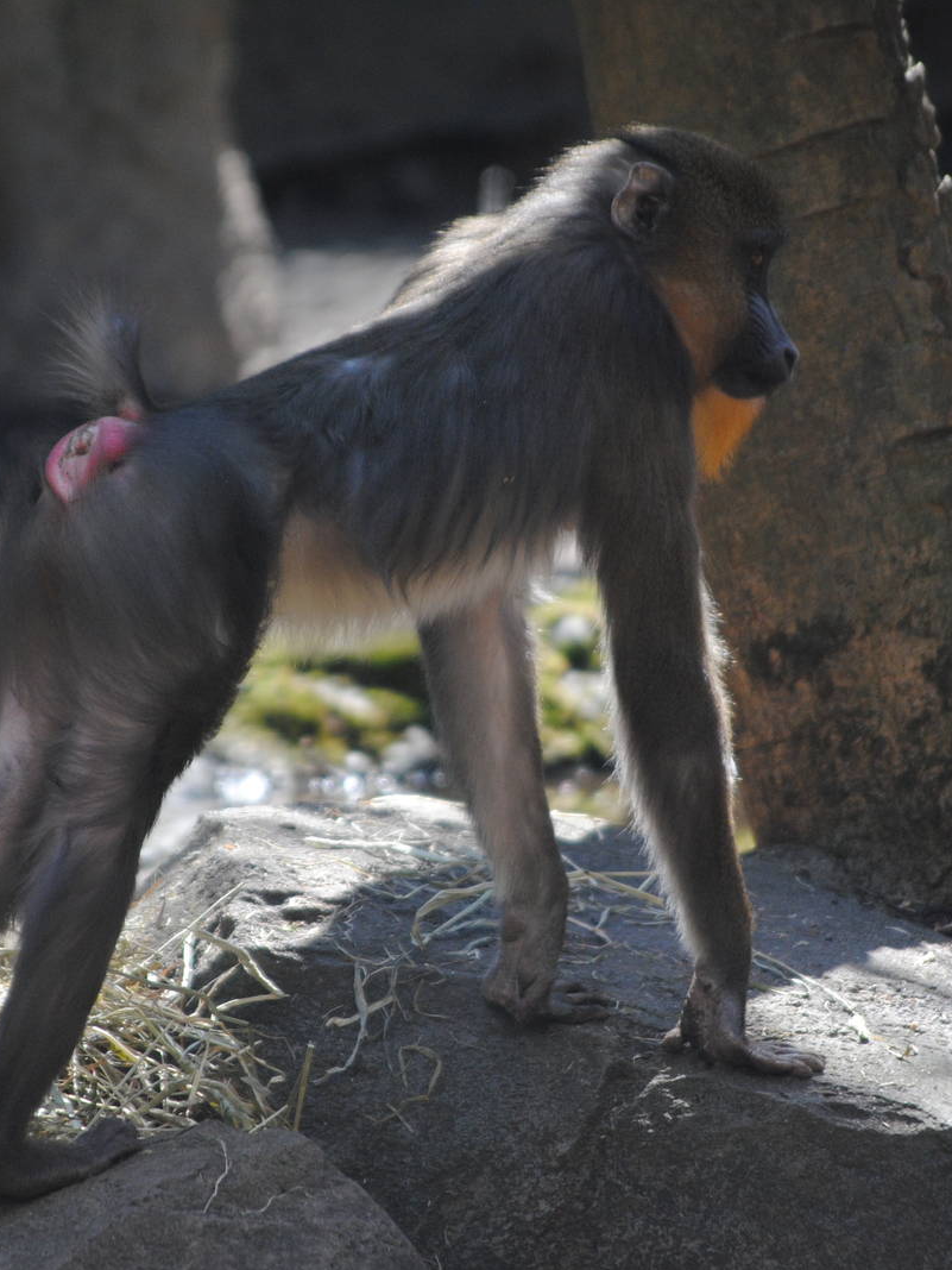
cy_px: 636
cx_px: 467
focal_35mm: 379
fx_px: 13887
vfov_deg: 5.2
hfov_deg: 3.9
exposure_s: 1/250
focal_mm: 175
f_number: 5.3
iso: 400
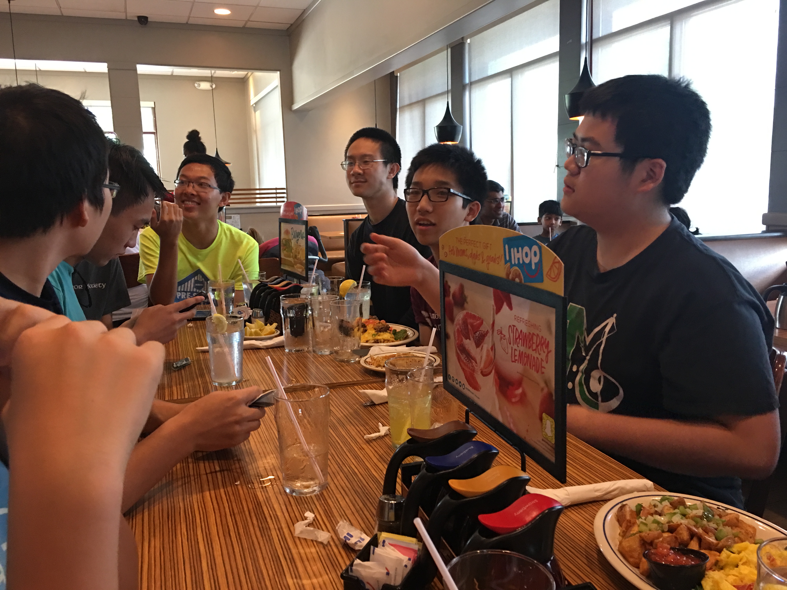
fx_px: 659
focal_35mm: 29
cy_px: 295
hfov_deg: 61.7
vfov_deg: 48.2
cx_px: 394
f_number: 2.2
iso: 100
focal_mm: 4.15
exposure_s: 1/15
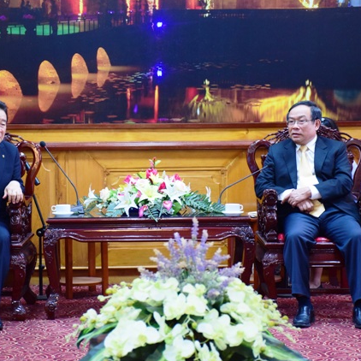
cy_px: 180
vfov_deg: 14.5
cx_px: 155
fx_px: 1416
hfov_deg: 14.5
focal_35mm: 120
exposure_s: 1/15
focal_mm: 62
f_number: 5
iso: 1250
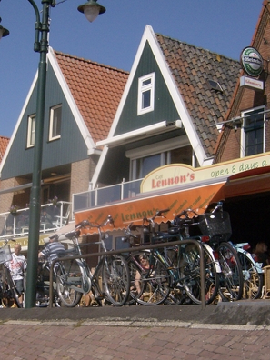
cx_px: 40
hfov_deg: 20.7
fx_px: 728
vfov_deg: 27.8
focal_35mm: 70
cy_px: 200
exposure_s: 1/971
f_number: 5.1
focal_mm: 7.7
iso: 100
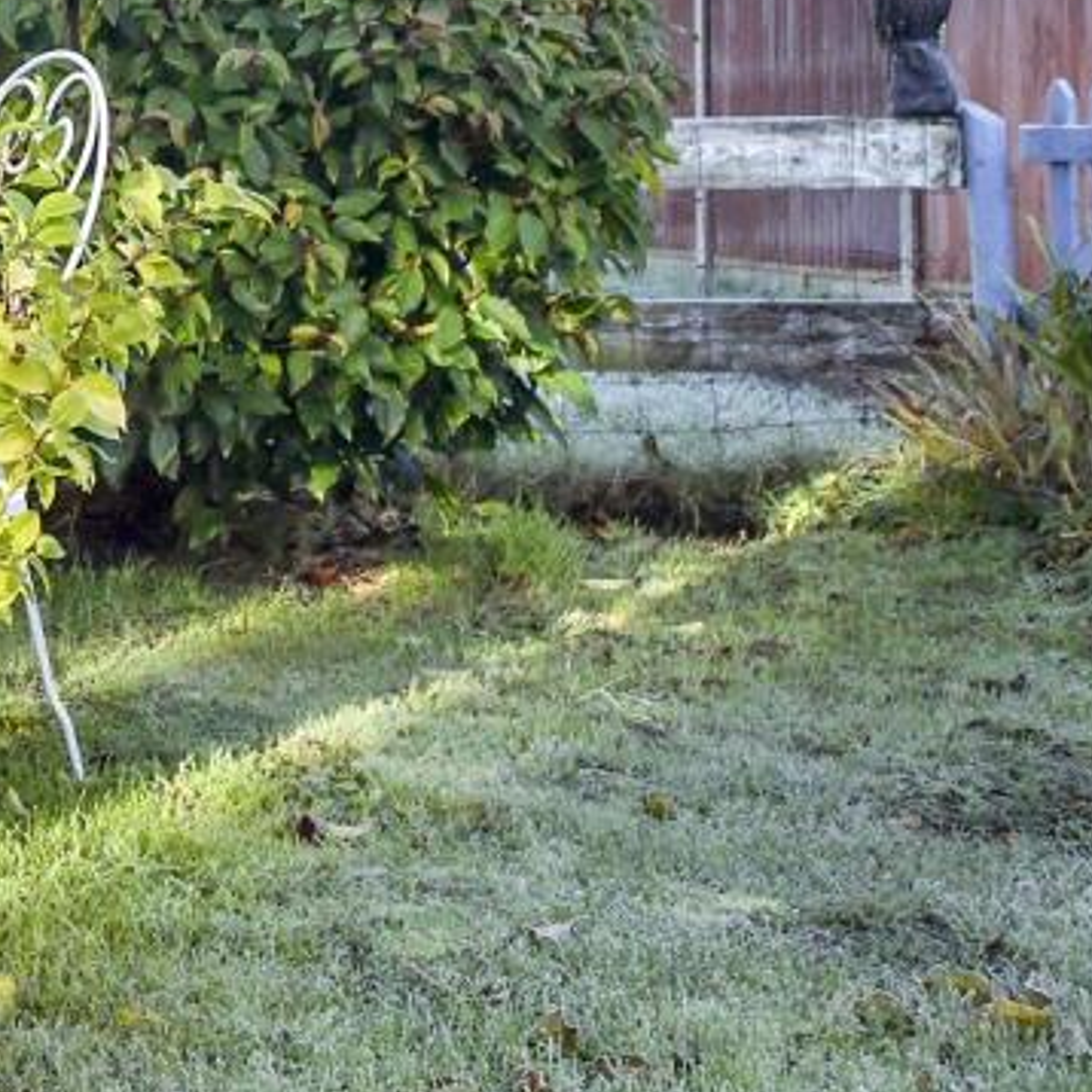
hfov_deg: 21.1
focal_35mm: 73
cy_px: 114
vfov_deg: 23.1
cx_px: -397
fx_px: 2605
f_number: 9
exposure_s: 1/800
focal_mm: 20
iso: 1600
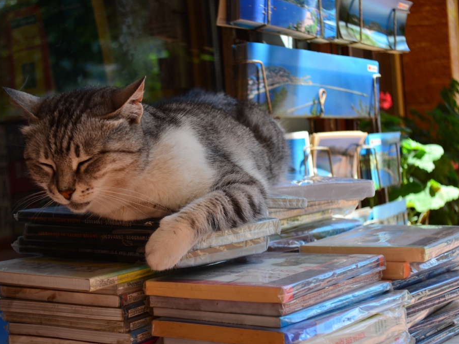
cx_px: 215
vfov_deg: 24.8
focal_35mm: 59
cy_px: 172
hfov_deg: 32.7
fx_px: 782
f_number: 6.3
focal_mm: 36
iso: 100
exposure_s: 1/160
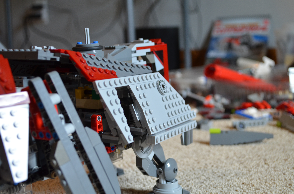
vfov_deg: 25.0
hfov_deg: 36.9
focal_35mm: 54
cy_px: 97
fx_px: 440
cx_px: 147
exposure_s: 1/15
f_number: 5
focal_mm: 36
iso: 320
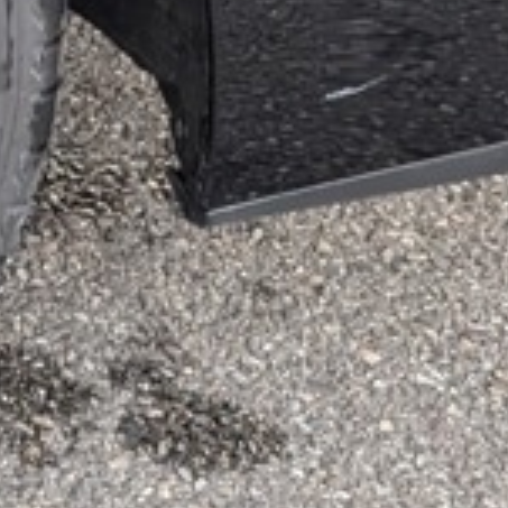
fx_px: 3819
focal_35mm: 230
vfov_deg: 7.6
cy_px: -13
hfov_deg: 7.2
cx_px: -629
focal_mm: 6.9
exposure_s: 1/334
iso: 280
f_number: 1.68
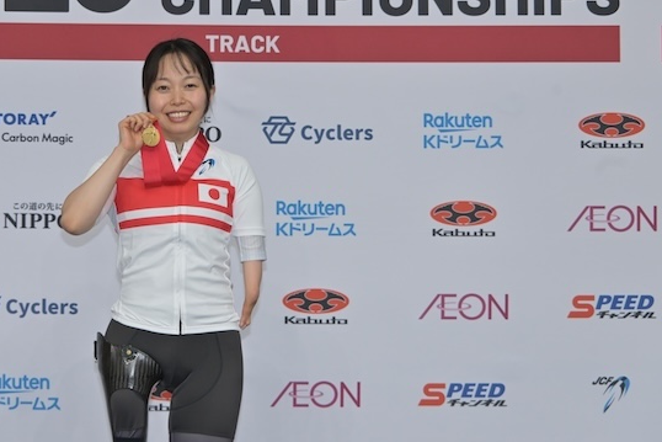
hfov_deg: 13.1
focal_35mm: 156
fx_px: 2869
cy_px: 179
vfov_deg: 8.8
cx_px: 191
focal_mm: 105
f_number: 6.3
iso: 500
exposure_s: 1/160
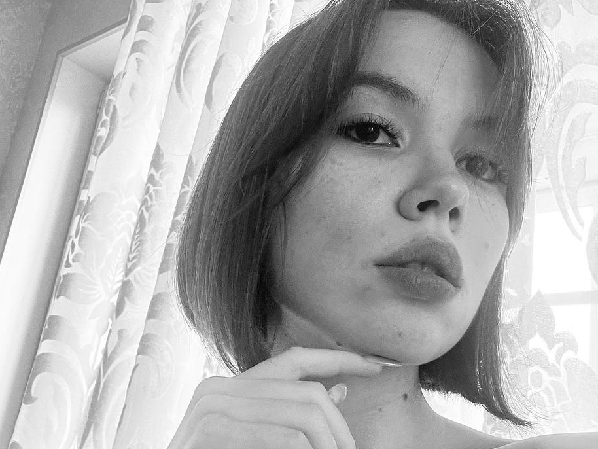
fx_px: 726
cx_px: 328
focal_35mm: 42
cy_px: 270
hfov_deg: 44.7
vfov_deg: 34.2
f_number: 2.2
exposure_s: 1/40
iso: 200
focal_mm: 2.71
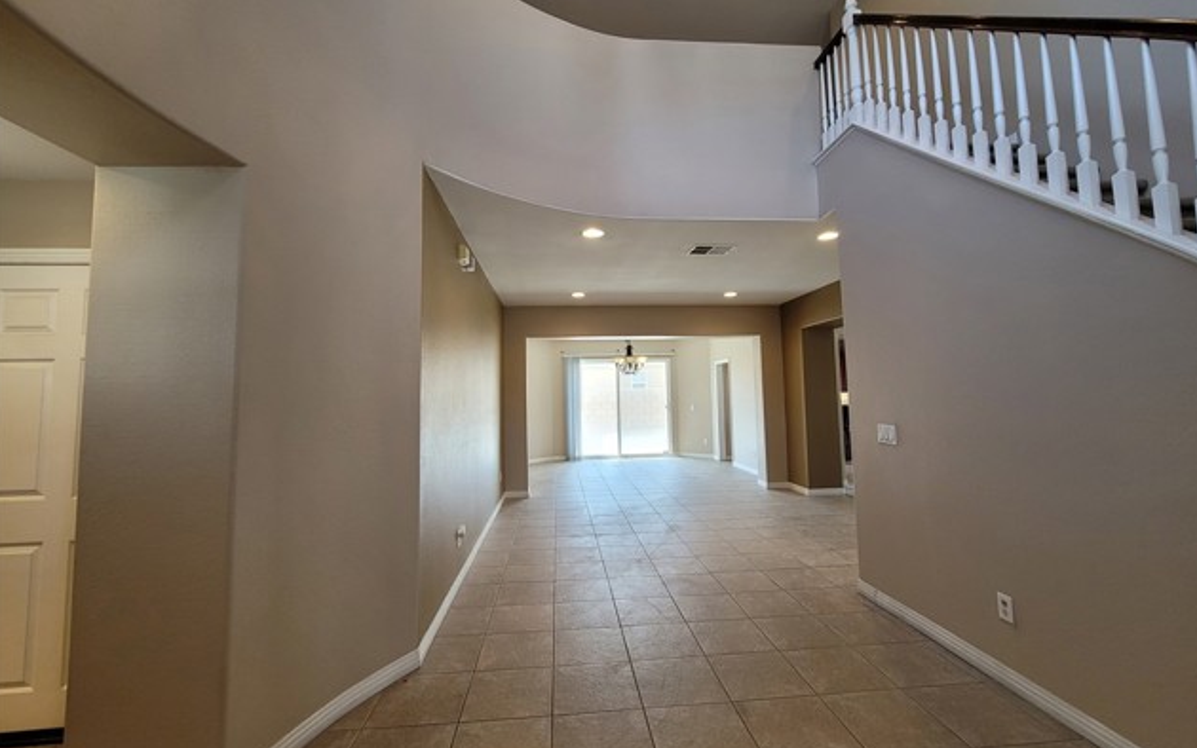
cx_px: 602
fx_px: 457
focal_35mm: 14
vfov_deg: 78.6
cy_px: 363
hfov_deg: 105.3
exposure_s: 1/60
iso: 125
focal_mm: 2.2
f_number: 2.2
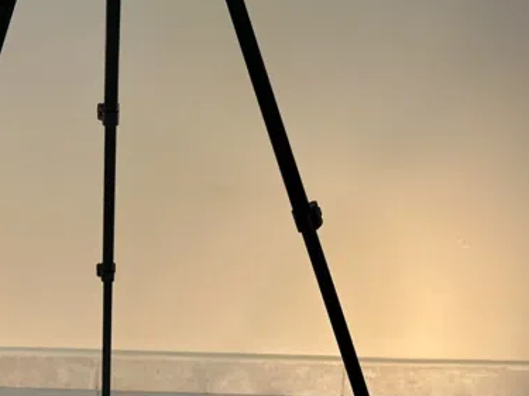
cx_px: 87
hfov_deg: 43.1
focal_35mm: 41
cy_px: 107
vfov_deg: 34.5
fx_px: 626
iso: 160
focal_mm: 6.86
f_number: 1.78
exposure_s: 1/100
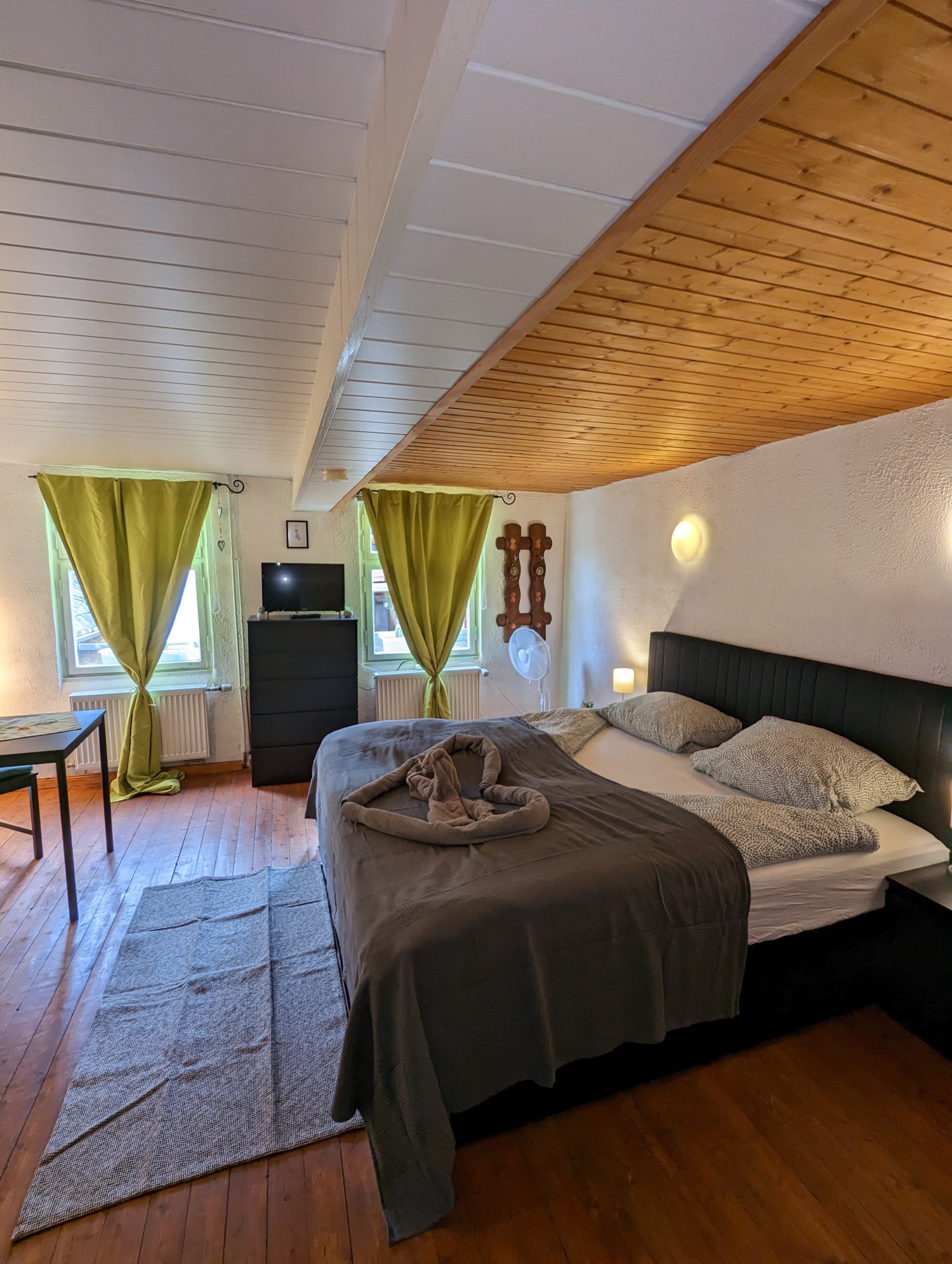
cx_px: 476
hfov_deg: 78.2
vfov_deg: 94.4
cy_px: 632
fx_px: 585
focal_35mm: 16
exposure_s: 1/50
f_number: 2.2
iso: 60
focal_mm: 2.35
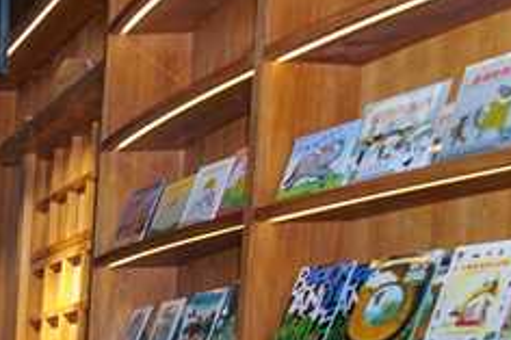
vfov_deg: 17.7
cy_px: 453
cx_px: -247
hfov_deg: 23.1
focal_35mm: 72
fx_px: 1015
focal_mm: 15
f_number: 4
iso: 400
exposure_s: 1/90
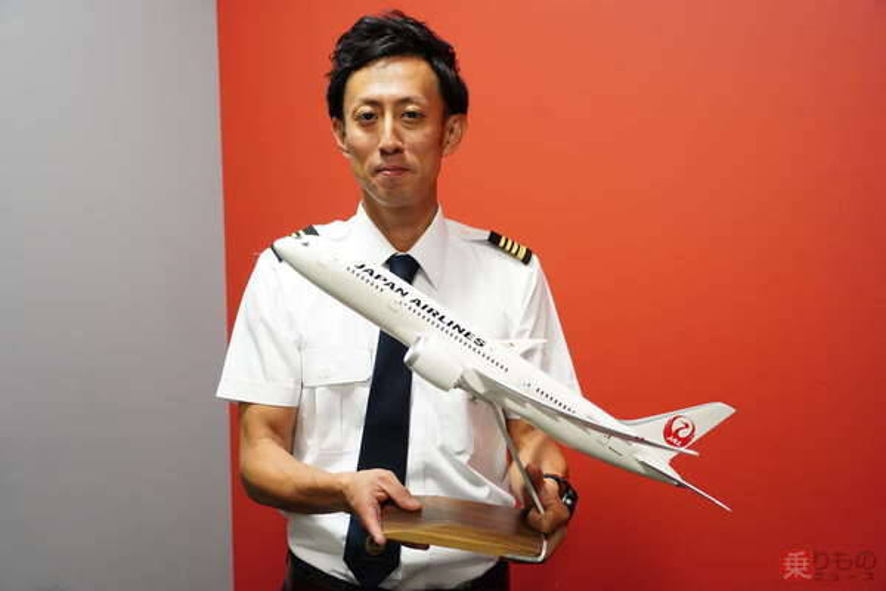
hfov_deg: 50.7
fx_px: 935
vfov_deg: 35.1
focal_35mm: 38
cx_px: 443
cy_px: 296
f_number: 4
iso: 6400
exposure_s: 1/125
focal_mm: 38
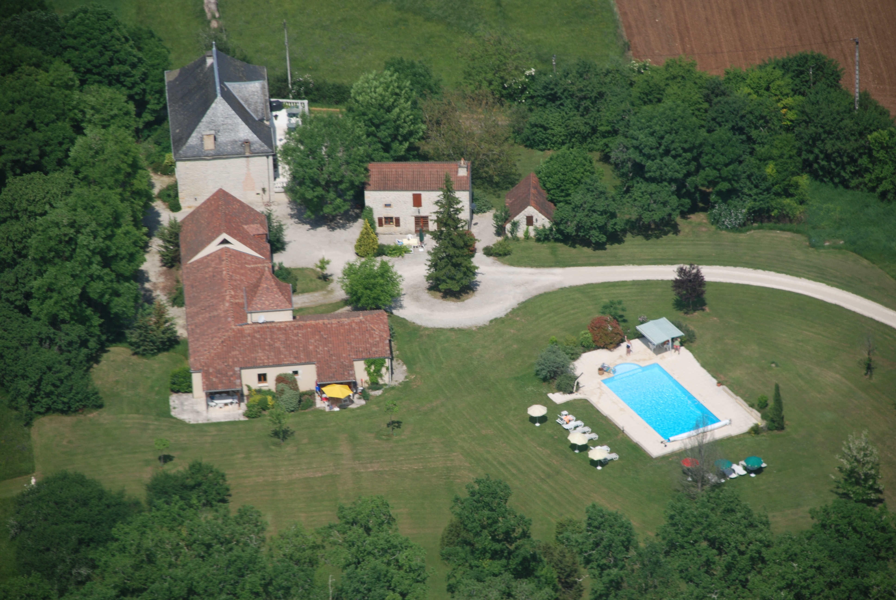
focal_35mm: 202
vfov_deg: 6.8
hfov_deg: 10.1
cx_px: 448
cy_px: 300
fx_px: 5046
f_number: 5.6
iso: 110
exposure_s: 1/500
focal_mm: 135
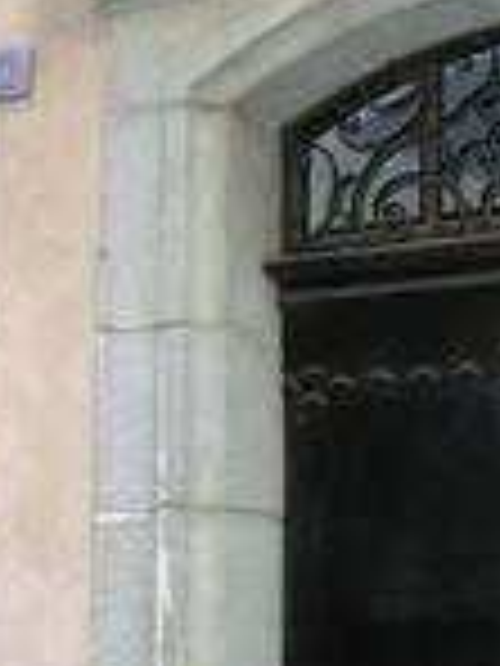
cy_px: 446
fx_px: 2369
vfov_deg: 16.0
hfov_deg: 11.8
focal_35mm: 123
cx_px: 604
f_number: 2.8
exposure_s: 1/45
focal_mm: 7.8
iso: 200
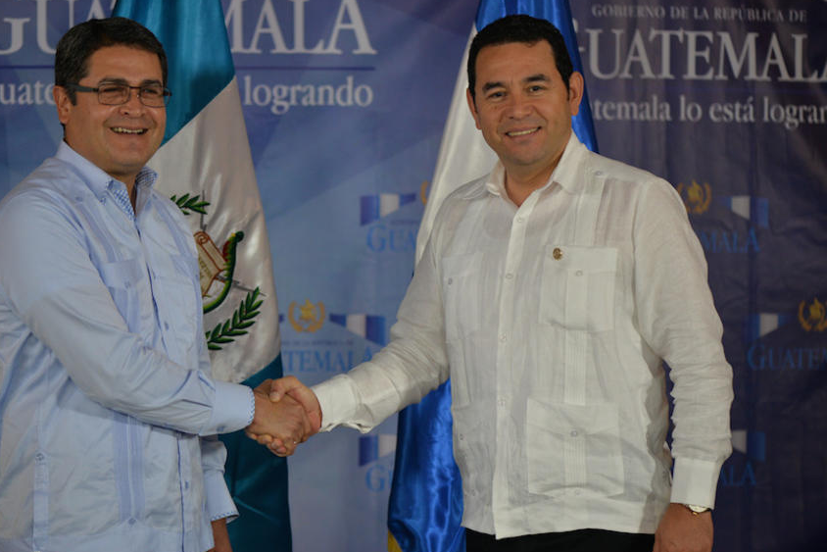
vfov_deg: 11.7
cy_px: 294
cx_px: 378
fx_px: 2688
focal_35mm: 117
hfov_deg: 17.5
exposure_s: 1/250
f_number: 4
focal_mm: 105
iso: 1000
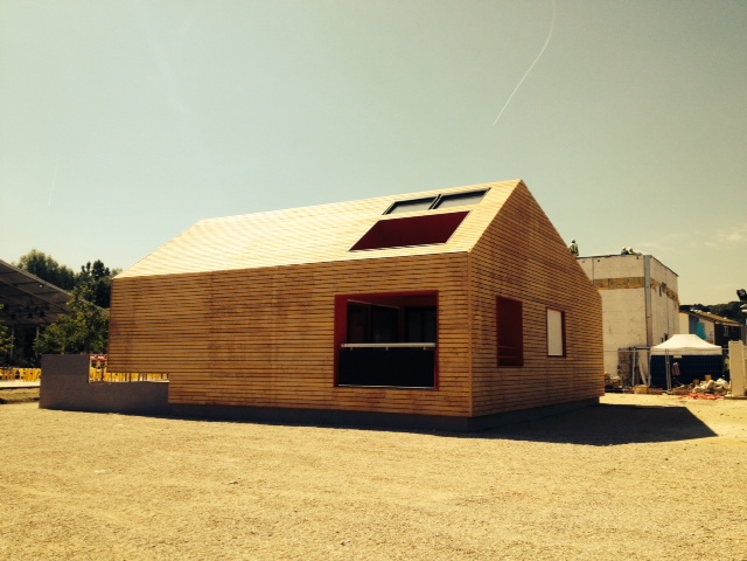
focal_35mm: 35
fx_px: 755
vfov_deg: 40.7
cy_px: 280
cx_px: 374
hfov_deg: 52.6
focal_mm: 4.28
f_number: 2.4
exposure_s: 1/2632
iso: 50
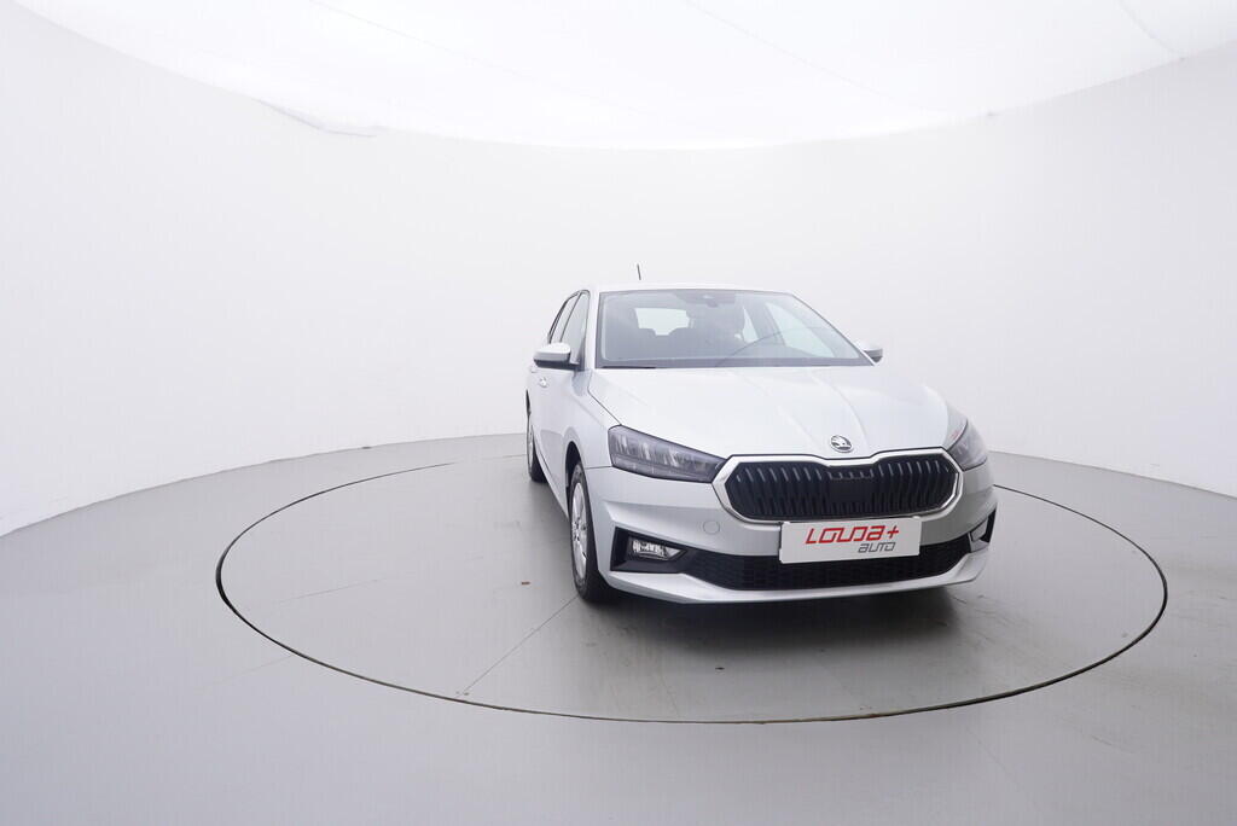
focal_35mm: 22
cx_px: 618
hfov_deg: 77.3
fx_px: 774
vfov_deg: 56.2
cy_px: 413
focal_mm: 15
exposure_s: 1/80
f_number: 5
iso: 200
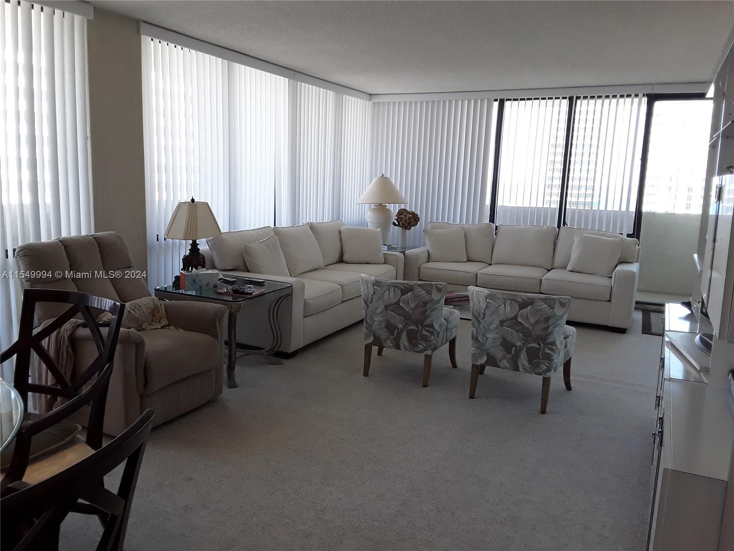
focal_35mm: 27
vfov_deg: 51.4
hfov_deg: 65.3
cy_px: 276
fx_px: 573
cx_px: 367
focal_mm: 2.91
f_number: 1.9
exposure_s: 1/120
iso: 64
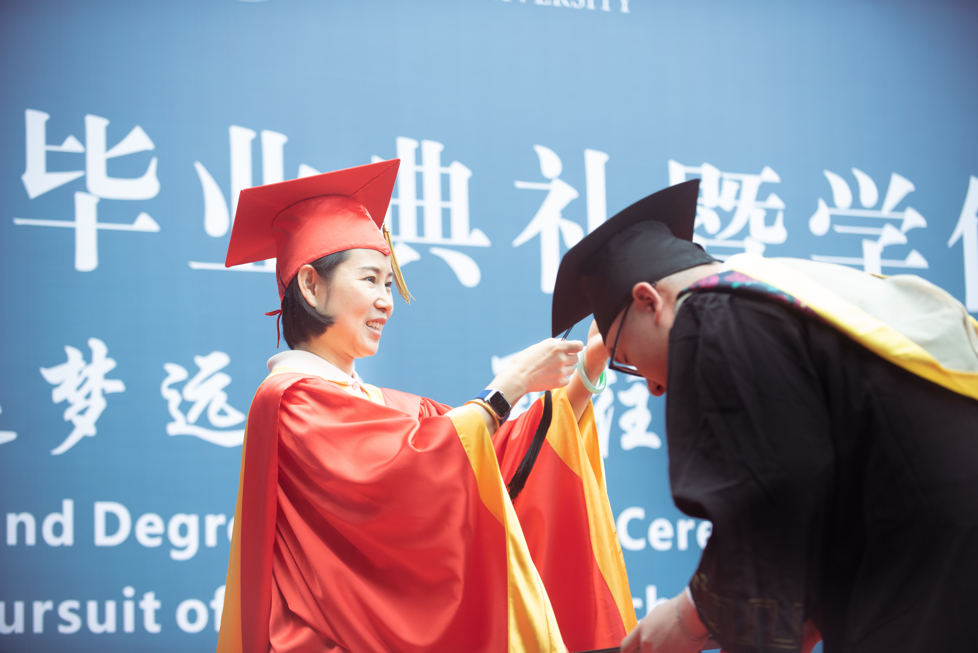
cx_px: 489
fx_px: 2989
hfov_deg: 18.6
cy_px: 326
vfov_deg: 12.5
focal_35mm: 110
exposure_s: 1/640
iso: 500
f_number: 2.8
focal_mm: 110
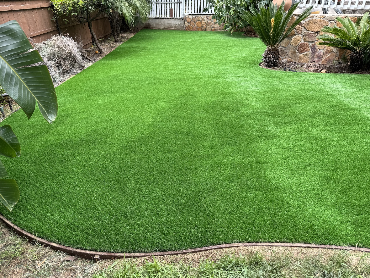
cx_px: 185
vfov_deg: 56.8
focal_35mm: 24
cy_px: 139
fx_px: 257
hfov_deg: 71.6
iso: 80
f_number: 1.78
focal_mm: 6.76
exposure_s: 1/531
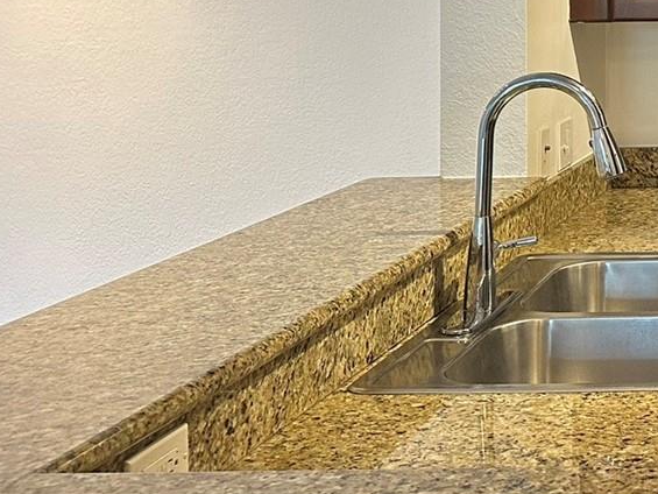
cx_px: 885
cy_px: -24
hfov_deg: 24.4
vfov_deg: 20.8
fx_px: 1293
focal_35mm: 68
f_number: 1.78
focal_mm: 6.86
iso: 200
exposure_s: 1/120
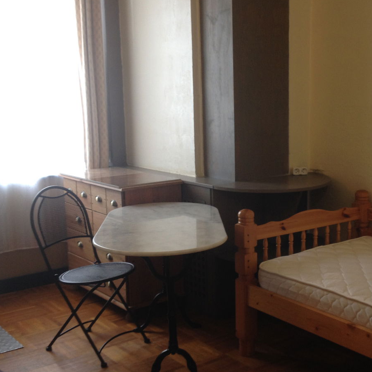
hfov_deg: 30.9
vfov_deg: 31.1
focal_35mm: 55
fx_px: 669
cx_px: 241
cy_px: 196
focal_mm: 4.28
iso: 50
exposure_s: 1/30
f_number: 2.4
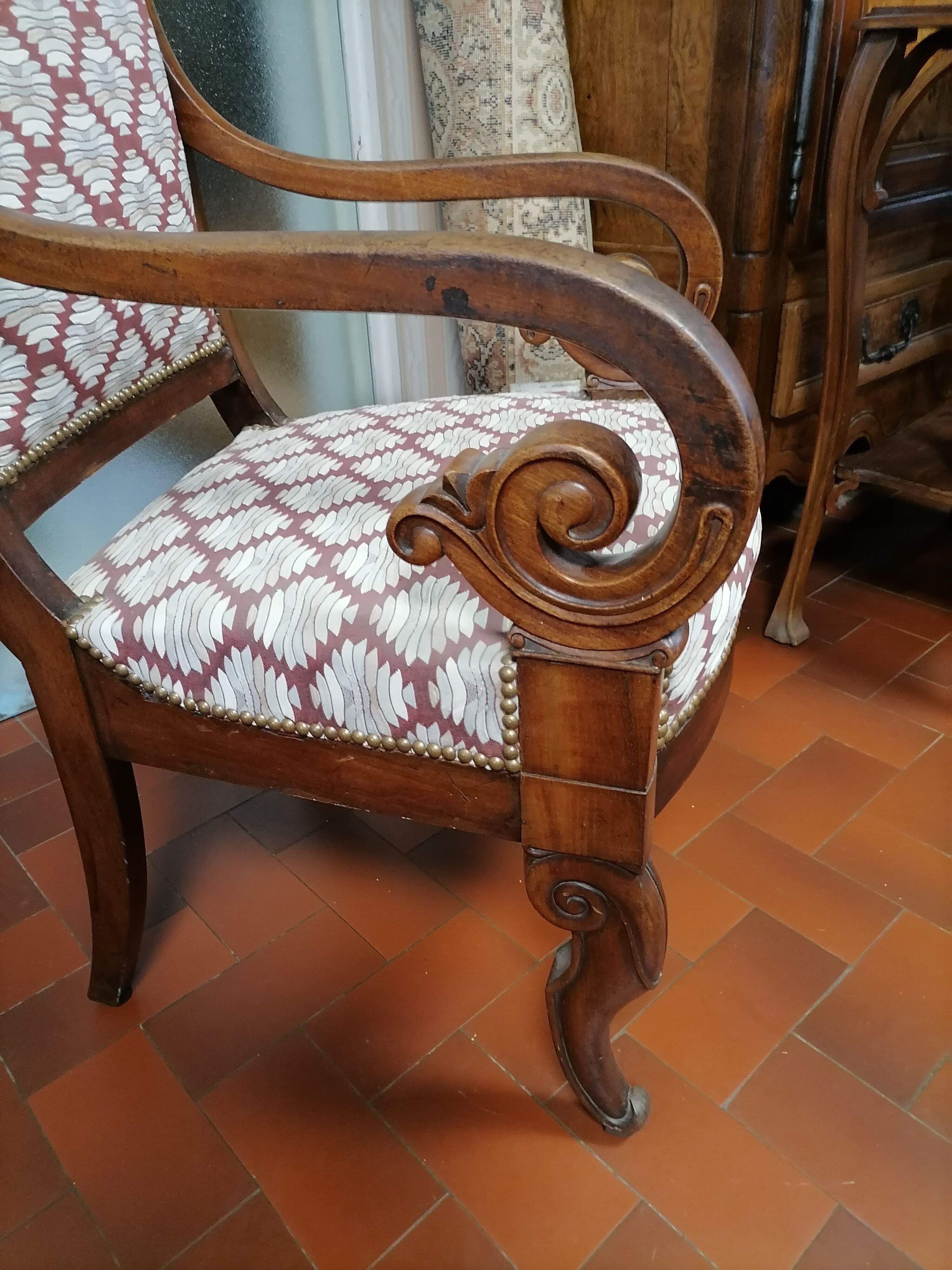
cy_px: 635
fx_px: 953
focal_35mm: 26
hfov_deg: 53.1
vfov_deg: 67.3
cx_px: 476
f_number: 1.8
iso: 640
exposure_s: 1/25
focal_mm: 5.4
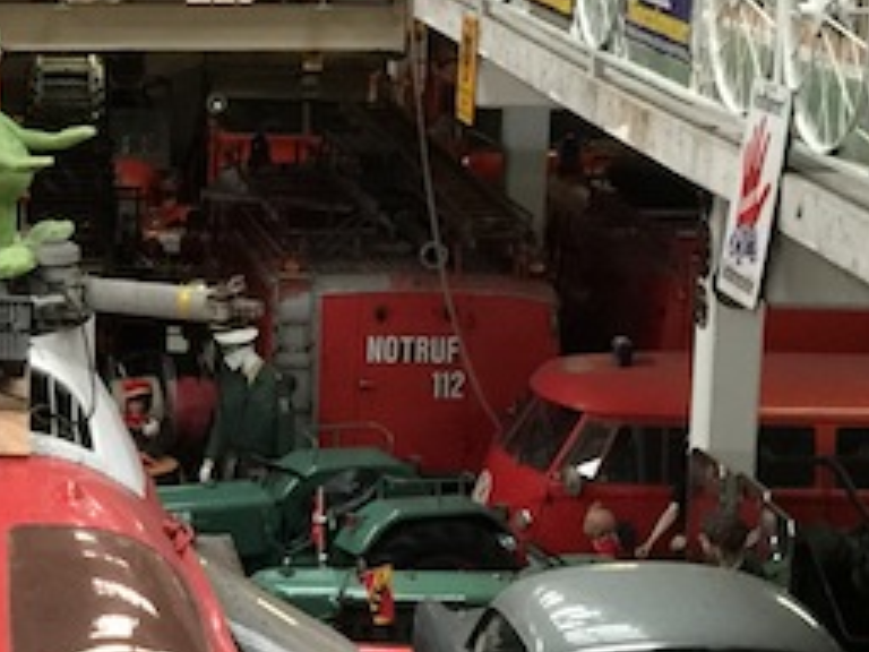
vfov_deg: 13.1
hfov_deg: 16.8
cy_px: 311
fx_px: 2837
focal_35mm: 113
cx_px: -115
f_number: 2.2
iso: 125
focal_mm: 4.15
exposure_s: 1/10
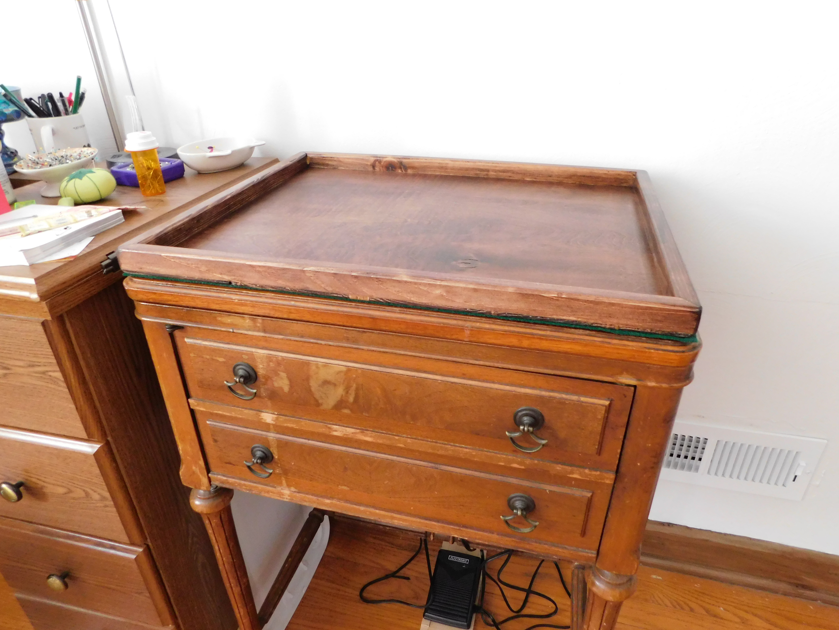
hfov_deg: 73.9
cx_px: 420
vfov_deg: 58.9
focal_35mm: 23
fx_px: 557
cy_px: 315
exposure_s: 1/8
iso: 560
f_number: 3
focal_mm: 4
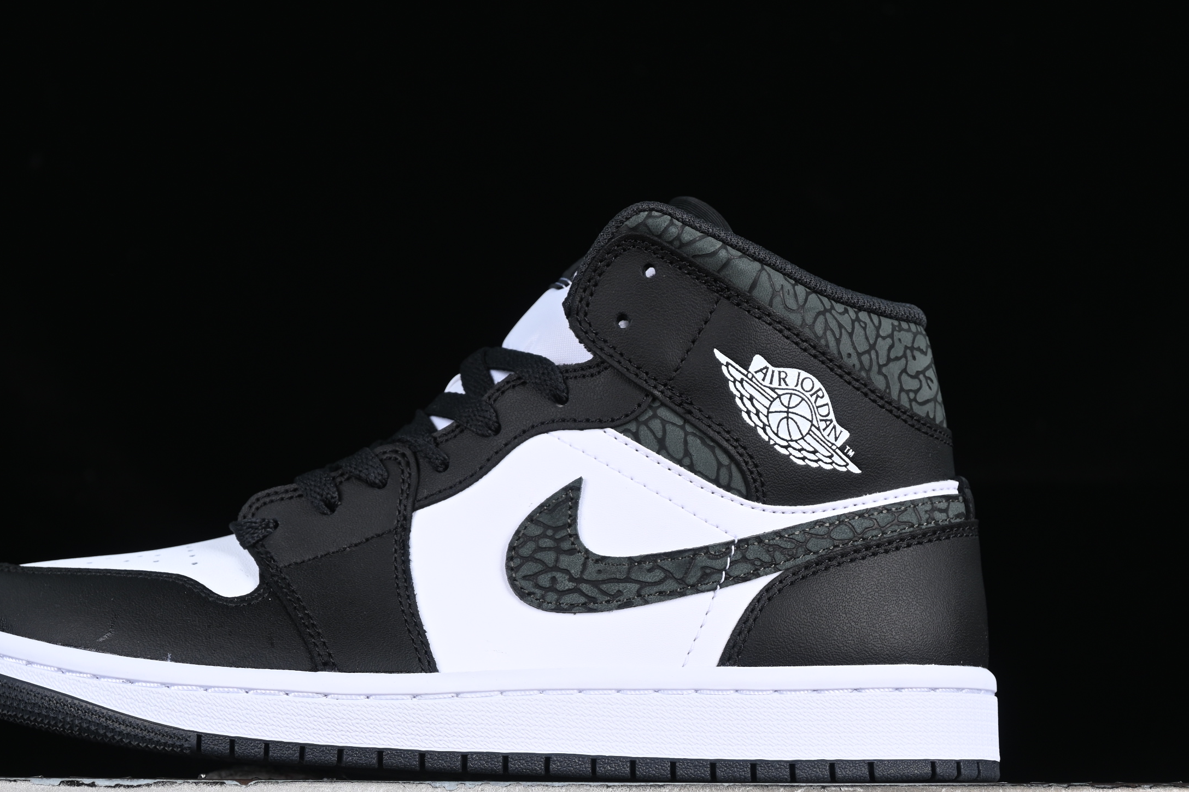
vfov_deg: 14.2
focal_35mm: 96
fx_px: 3170
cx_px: 466
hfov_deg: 21.2
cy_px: 478
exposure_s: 1/60
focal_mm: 50
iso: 160
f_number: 6.3
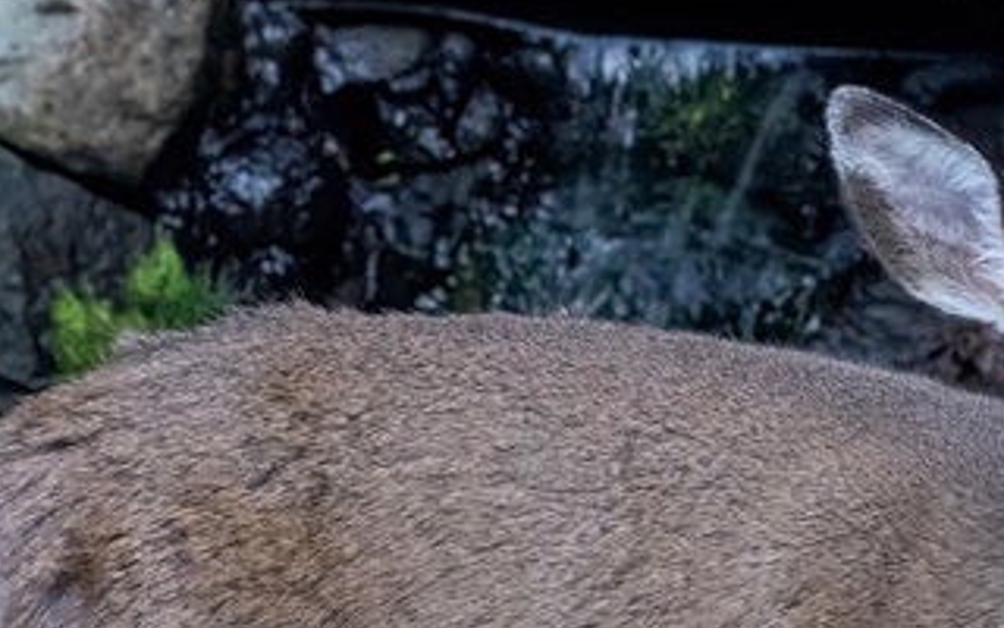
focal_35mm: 510
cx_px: 1418
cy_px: 345
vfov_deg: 2.6
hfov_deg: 4.1
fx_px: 13955
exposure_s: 1/250
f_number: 9
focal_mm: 100
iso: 6400
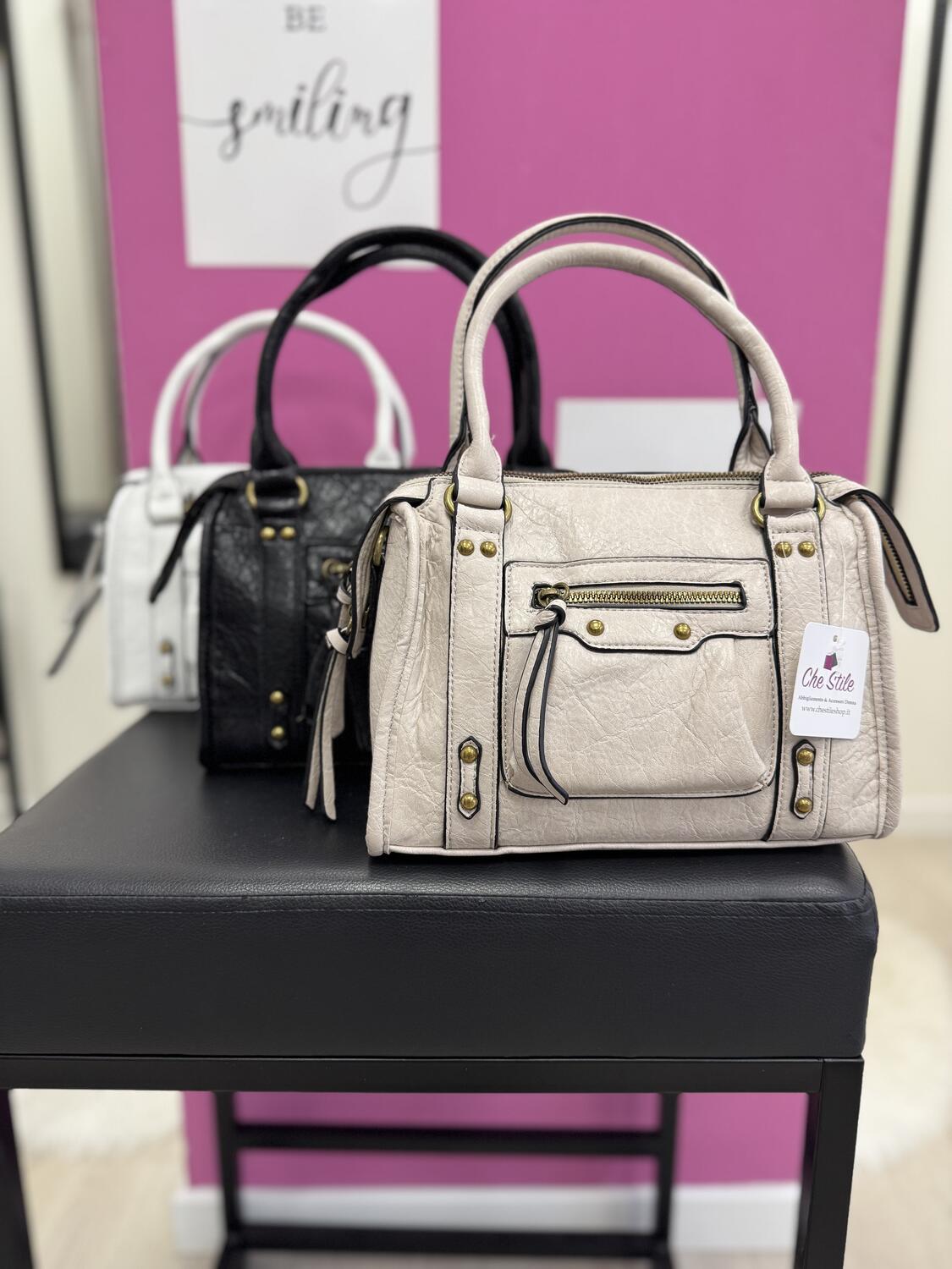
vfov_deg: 71.6
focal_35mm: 24
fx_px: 880
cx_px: 476
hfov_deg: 56.8
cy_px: 634
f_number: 1.78
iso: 160
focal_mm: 6.76
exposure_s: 1/100
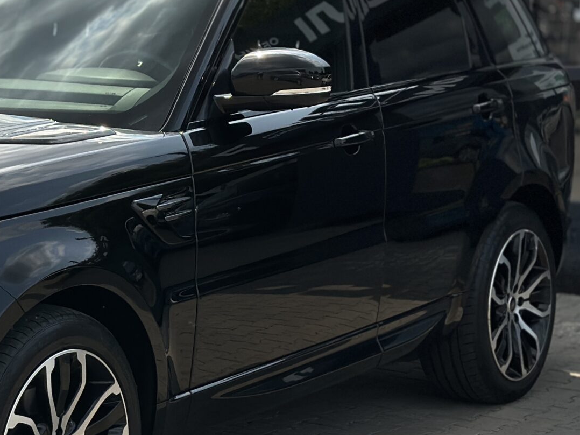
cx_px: 5
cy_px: 226
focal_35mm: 114
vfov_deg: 13.0
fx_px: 1910
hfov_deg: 16.9
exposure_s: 1/7092
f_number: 1.78
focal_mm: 6.86
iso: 100
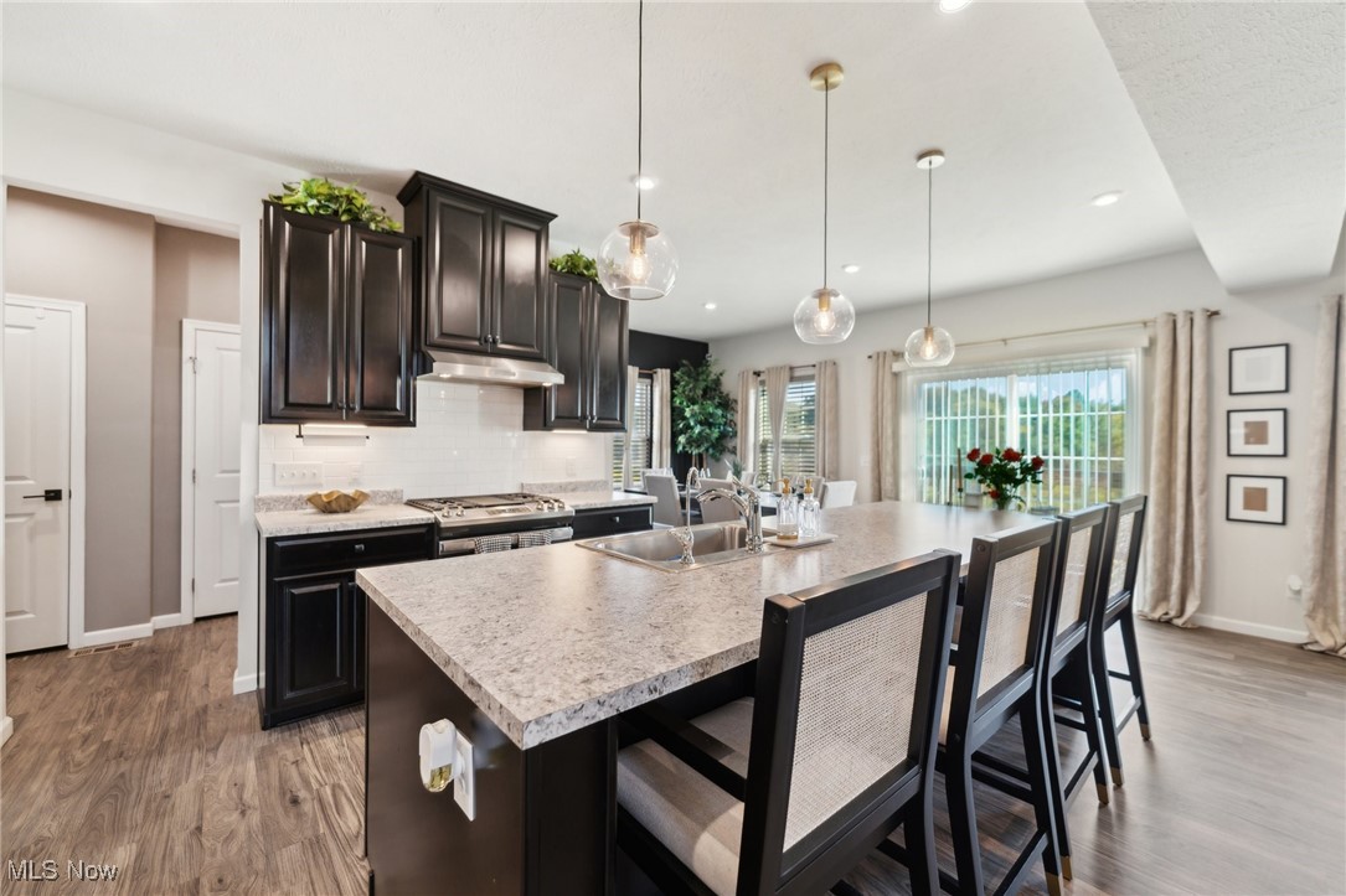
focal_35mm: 14
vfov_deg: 81.2
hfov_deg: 104.3
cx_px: 673
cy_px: 448
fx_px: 523
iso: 640
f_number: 2.8
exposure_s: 1/200
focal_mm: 14
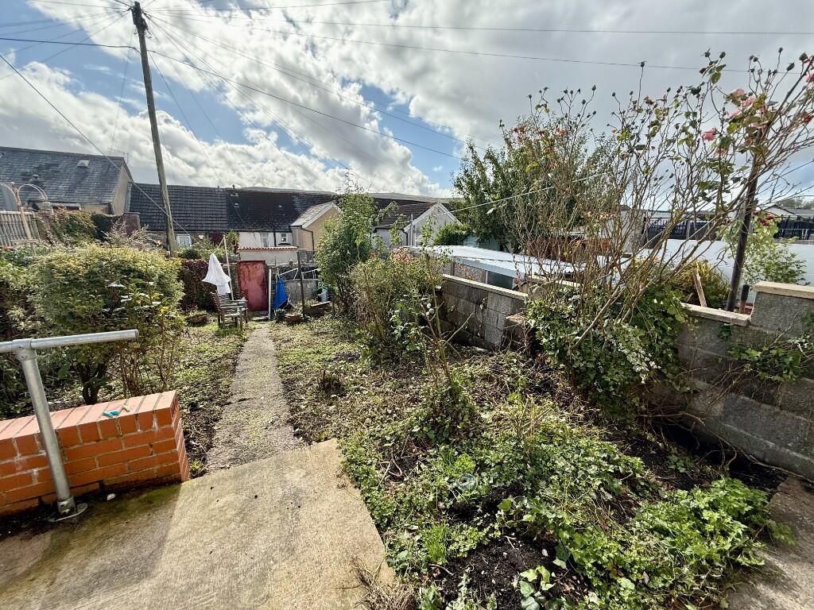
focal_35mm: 14
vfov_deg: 85.7
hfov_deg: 102.1
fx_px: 329
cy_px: 305
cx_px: 407
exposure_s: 1/970
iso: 64
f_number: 2.2
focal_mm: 2.22
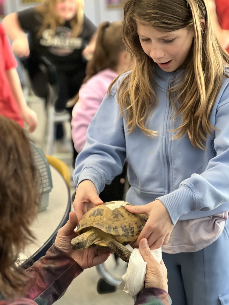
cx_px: 114
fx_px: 679
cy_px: 152
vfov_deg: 25.3
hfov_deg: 19.1
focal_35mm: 77
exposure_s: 1/23
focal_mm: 9
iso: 500
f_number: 2.8
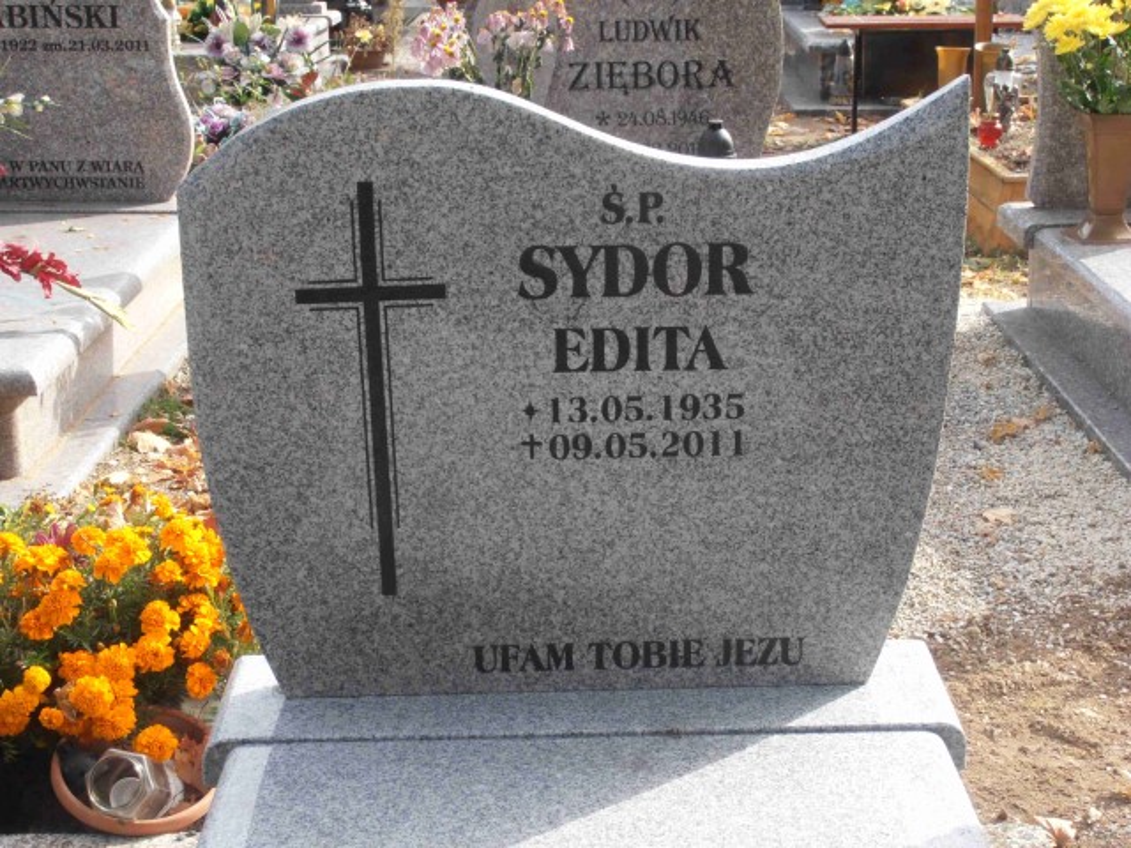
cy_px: 424
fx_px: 2254
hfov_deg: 28.2
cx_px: 566
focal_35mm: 69
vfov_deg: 21.3
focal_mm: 12.29
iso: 80
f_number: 4.8
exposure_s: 1/200
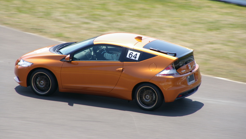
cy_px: 65
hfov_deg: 6.2
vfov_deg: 3.5
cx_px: 123
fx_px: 2264
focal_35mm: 347
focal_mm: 220
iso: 200
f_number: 11
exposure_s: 1/125
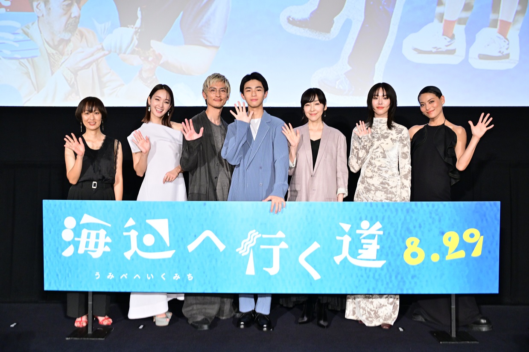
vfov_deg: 34.2
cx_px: 264
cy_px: 176
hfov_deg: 49.6
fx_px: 573
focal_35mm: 39
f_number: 5
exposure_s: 1/200
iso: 3200
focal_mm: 39
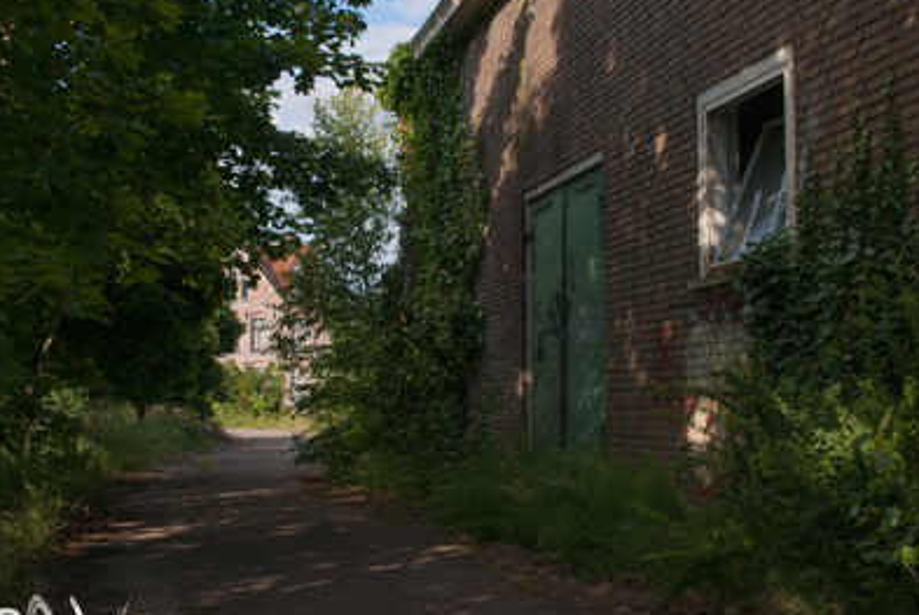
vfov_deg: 32.0
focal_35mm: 42
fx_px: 1073
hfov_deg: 46.3
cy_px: 300
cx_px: 430
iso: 100
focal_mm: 22
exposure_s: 1/400
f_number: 5.6
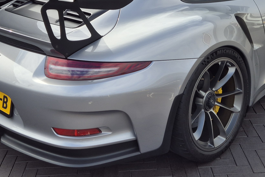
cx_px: 160
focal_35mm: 58
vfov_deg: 22.4
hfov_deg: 34.4
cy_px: -5
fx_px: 427
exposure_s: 1/2040
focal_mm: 5.4
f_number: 1.8
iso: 25
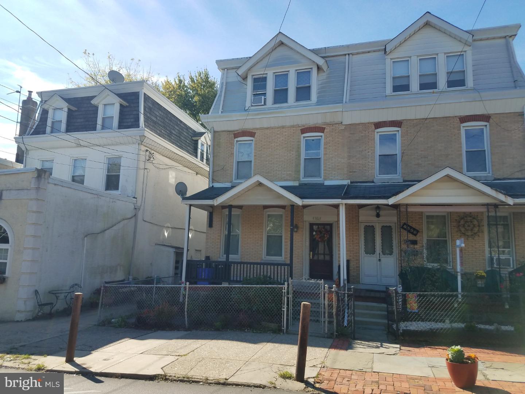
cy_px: 197
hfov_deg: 67.3
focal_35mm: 26
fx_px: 394
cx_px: 262
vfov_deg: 53.1
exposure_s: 1/1476
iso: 40
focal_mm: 4.2
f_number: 1.7
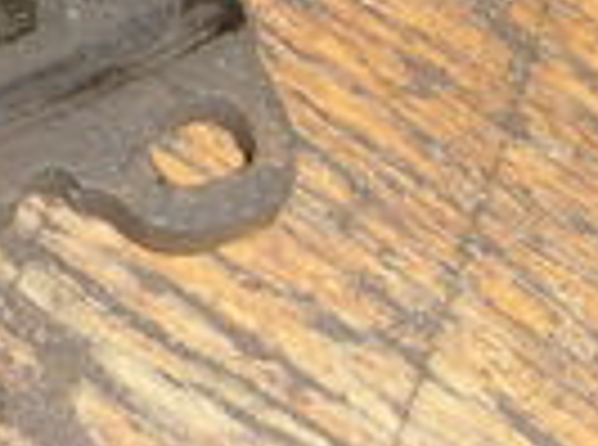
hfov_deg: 11.2
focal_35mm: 169
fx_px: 2912
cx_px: -351
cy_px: 18
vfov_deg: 8.7
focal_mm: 5.95
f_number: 2.8
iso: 100
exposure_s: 1/30
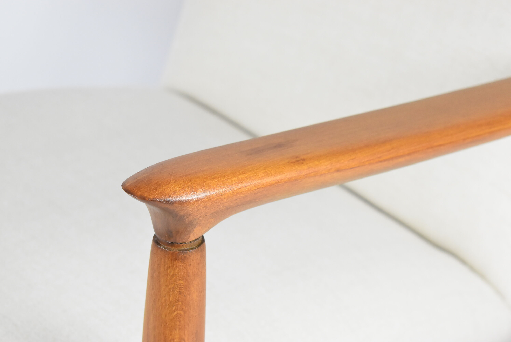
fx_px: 1172
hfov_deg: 24.6
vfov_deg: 16.6
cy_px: 171
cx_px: 256
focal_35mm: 82
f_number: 5.6
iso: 2000
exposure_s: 1/125
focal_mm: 55
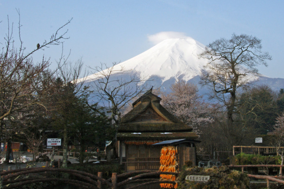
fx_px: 489
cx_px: 183
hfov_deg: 32.2
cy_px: 66
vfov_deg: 21.8
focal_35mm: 62
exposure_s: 1/60
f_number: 25
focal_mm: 26
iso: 400
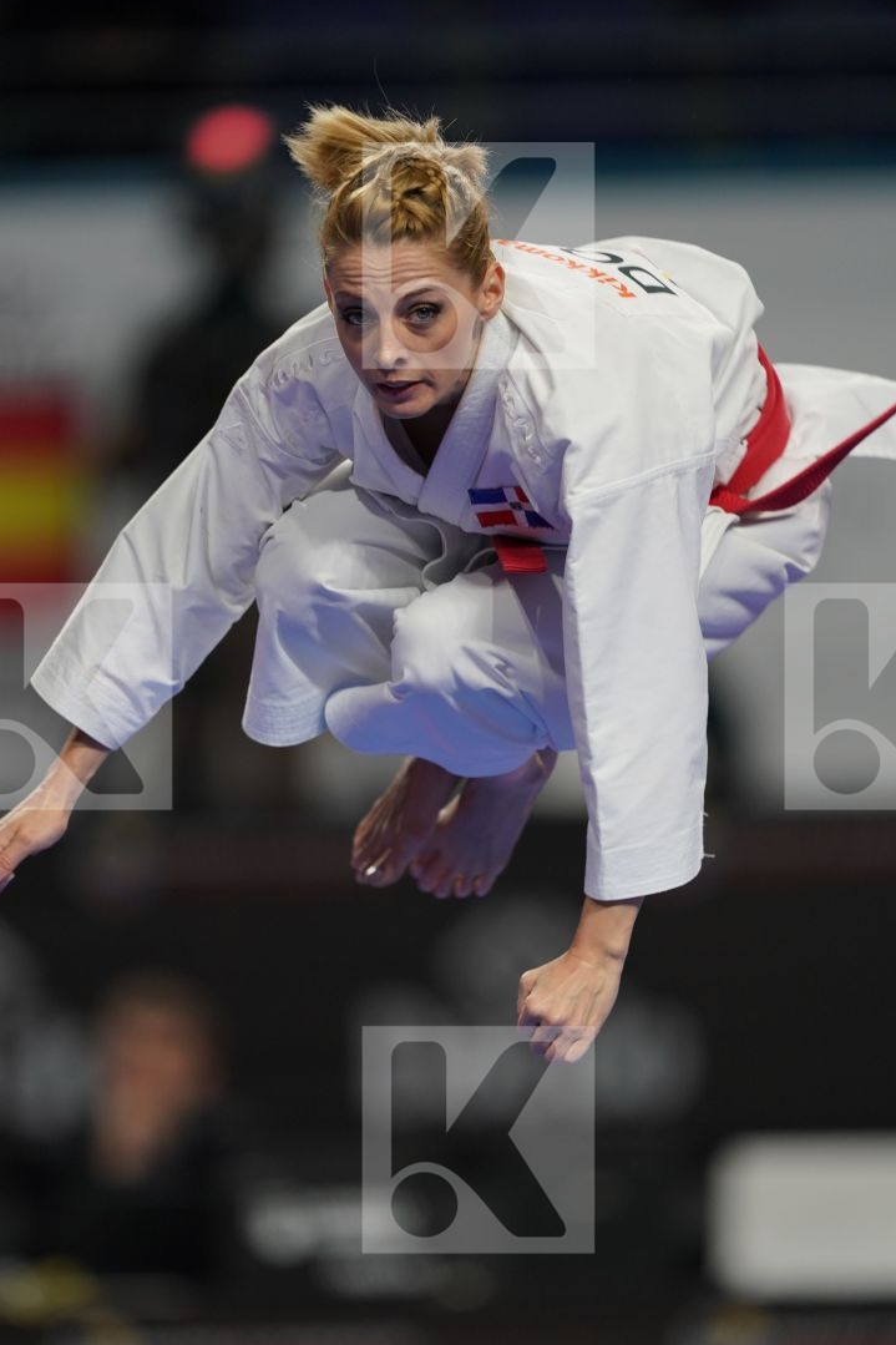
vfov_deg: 4.6
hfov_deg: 3.1
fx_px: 16617
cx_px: 479
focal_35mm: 445
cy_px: 697
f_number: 2.8
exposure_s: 1/500
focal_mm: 400
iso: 800
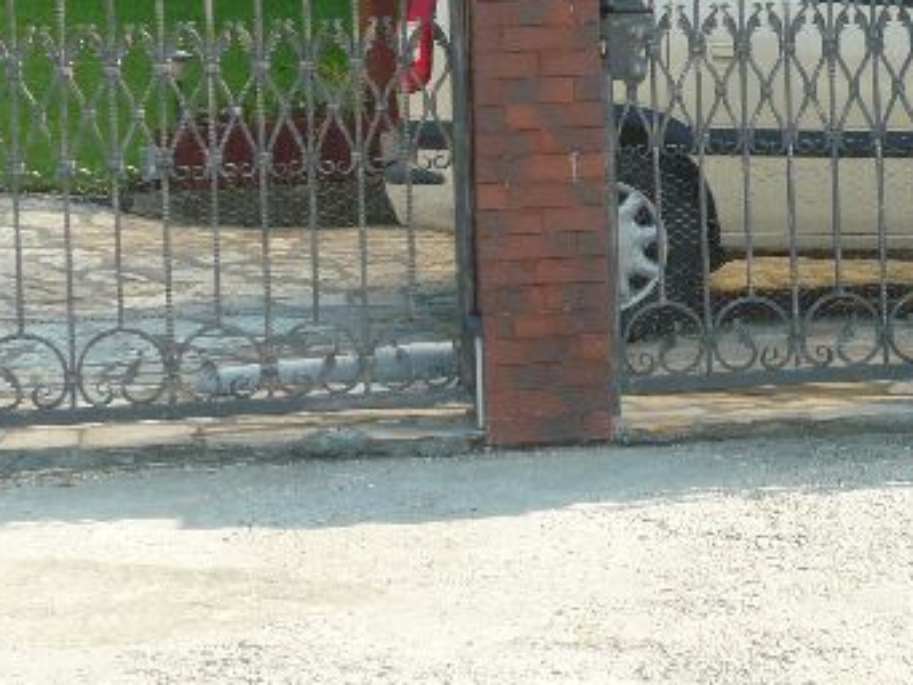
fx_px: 3588
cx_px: 819
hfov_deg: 14.4
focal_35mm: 136
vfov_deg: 10.8
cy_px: 48
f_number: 3.5
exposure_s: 1/250
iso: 100
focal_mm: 9.6
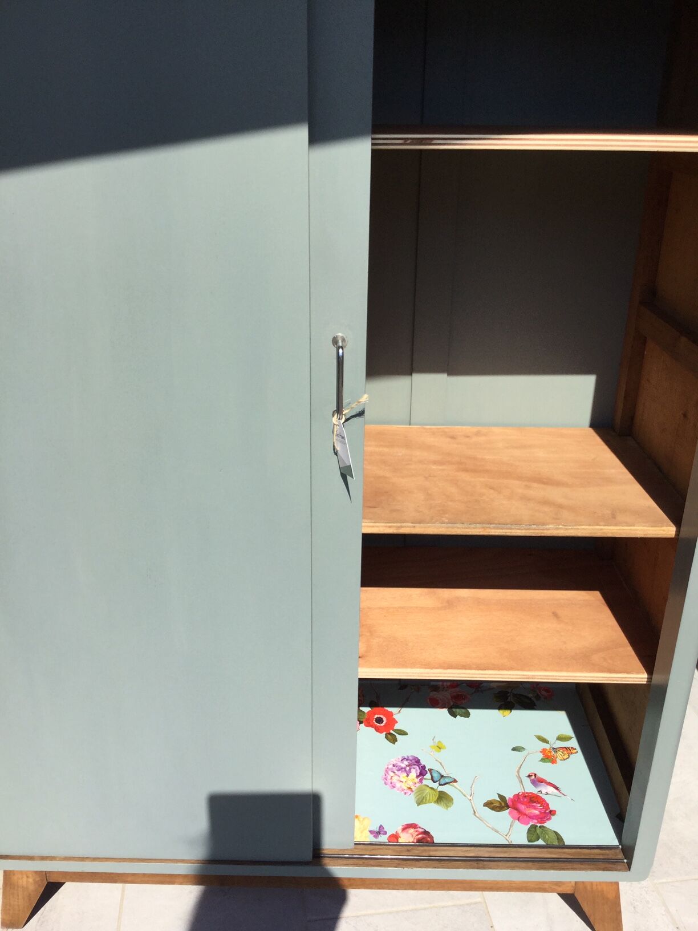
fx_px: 833
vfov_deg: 58.4
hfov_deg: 45.4
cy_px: 466
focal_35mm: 31
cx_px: 349
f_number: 2.4
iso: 25
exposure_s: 1/1664
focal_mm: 3.3
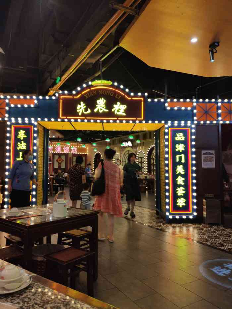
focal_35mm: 26
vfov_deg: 67.3
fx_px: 232
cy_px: 154
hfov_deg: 53.1
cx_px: 116
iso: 120
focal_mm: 4.75
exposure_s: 1/100
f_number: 1.75
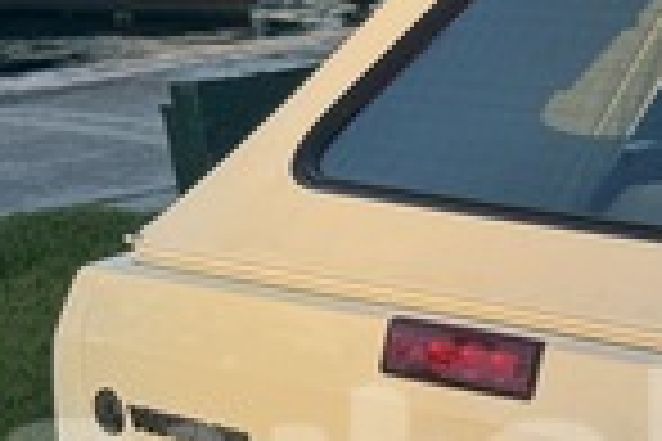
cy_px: 518
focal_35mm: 136
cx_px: 1153
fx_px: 2501
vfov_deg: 9.9
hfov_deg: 13.6
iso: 80
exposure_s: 1/1524
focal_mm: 6.76
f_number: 1.78
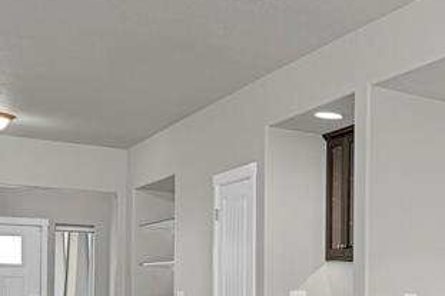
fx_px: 692
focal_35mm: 56
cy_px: 283
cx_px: 664
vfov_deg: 23.3
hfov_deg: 26.3
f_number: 8
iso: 250
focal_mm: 17
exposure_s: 3
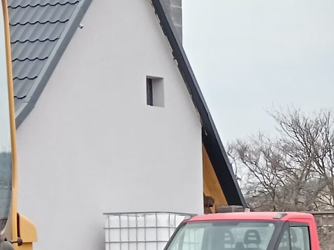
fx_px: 1649
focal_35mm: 171
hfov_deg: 10.9
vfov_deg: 8.4
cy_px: 412
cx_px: 571
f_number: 1.9
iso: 103
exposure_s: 1/120
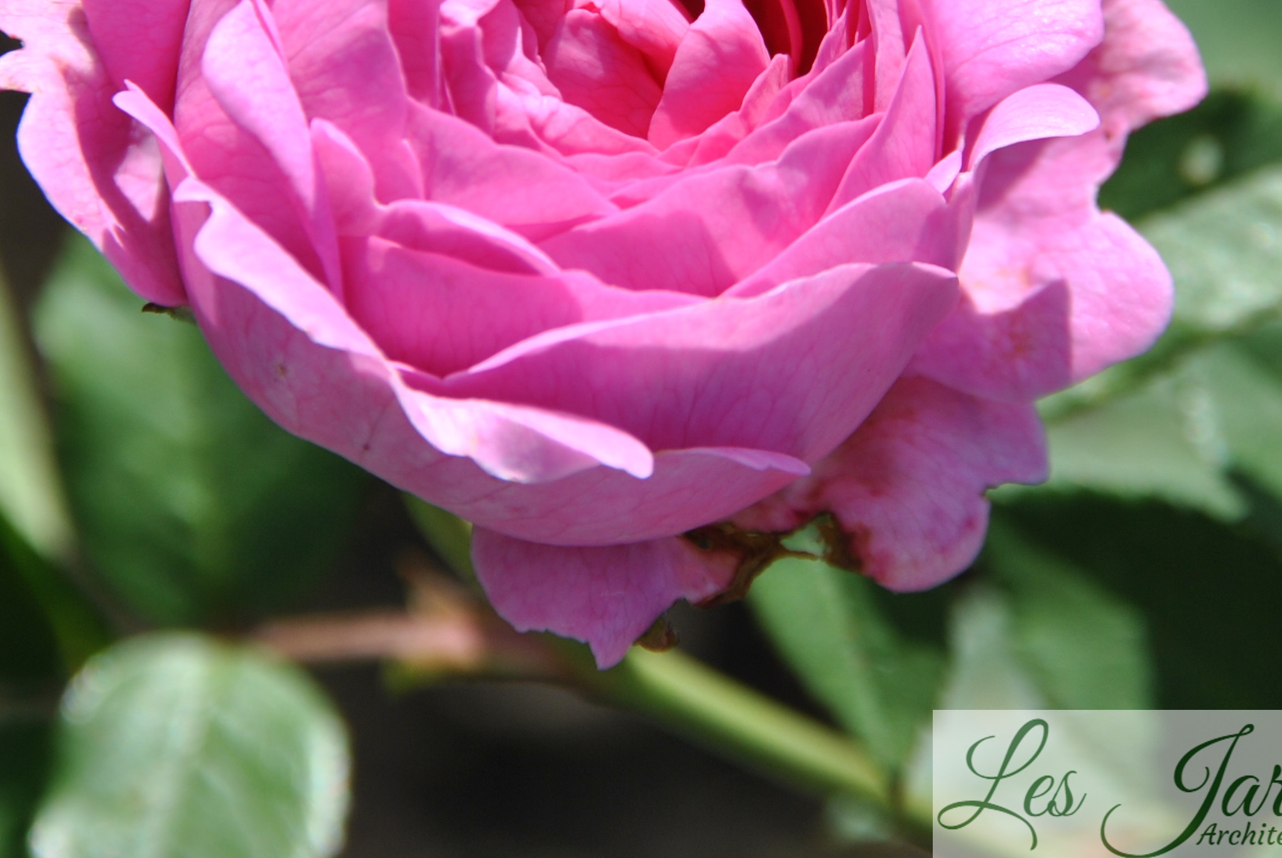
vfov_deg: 2.4
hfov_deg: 3.6
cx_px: 689
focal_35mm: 569
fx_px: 20290
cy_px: 55
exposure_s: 1/200
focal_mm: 200
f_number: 8
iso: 100
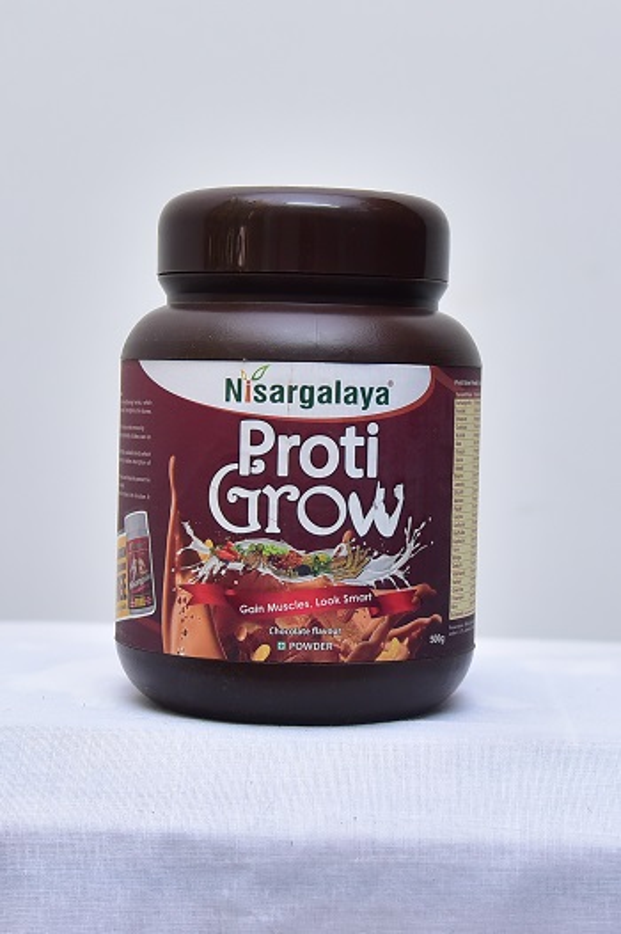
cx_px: 310
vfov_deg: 50.7
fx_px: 984
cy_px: 467
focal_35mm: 38
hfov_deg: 35.0
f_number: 4
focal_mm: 38
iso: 1250
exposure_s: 1/125
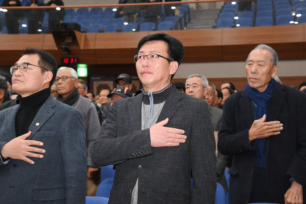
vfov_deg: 21.9
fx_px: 527
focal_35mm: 62
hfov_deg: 32.4
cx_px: 153
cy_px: 102
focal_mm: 62
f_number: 7.1
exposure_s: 1/160
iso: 8000
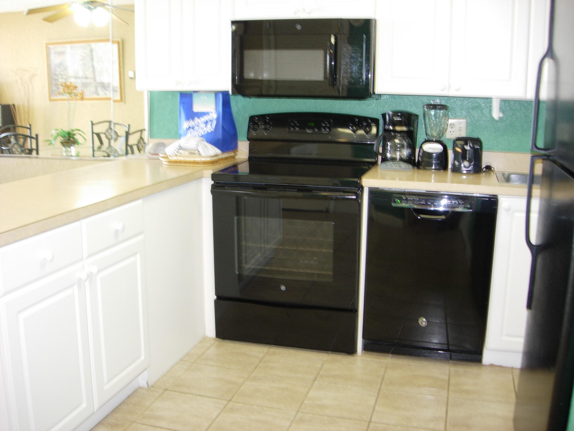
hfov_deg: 49.0
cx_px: 287
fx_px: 630
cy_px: 216
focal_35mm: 38
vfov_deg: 37.7
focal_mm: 7.8
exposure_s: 1/13.4
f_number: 2.8
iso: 79
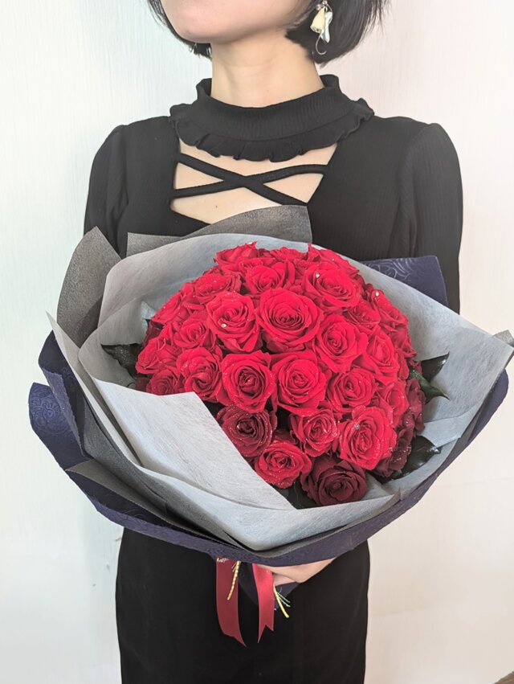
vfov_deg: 69.3
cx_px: 257
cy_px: 342
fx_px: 494
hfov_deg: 55.0
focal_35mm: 25
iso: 138
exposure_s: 1/30
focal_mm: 5.43
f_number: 1.89
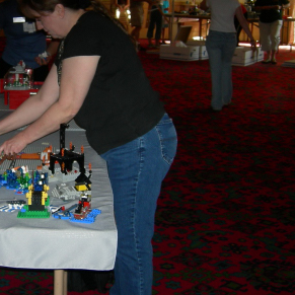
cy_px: 96
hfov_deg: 24.1
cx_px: 43
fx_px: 675
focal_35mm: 70
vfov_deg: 24.5
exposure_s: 1/60.1
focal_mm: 7.5
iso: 116
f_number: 2.7
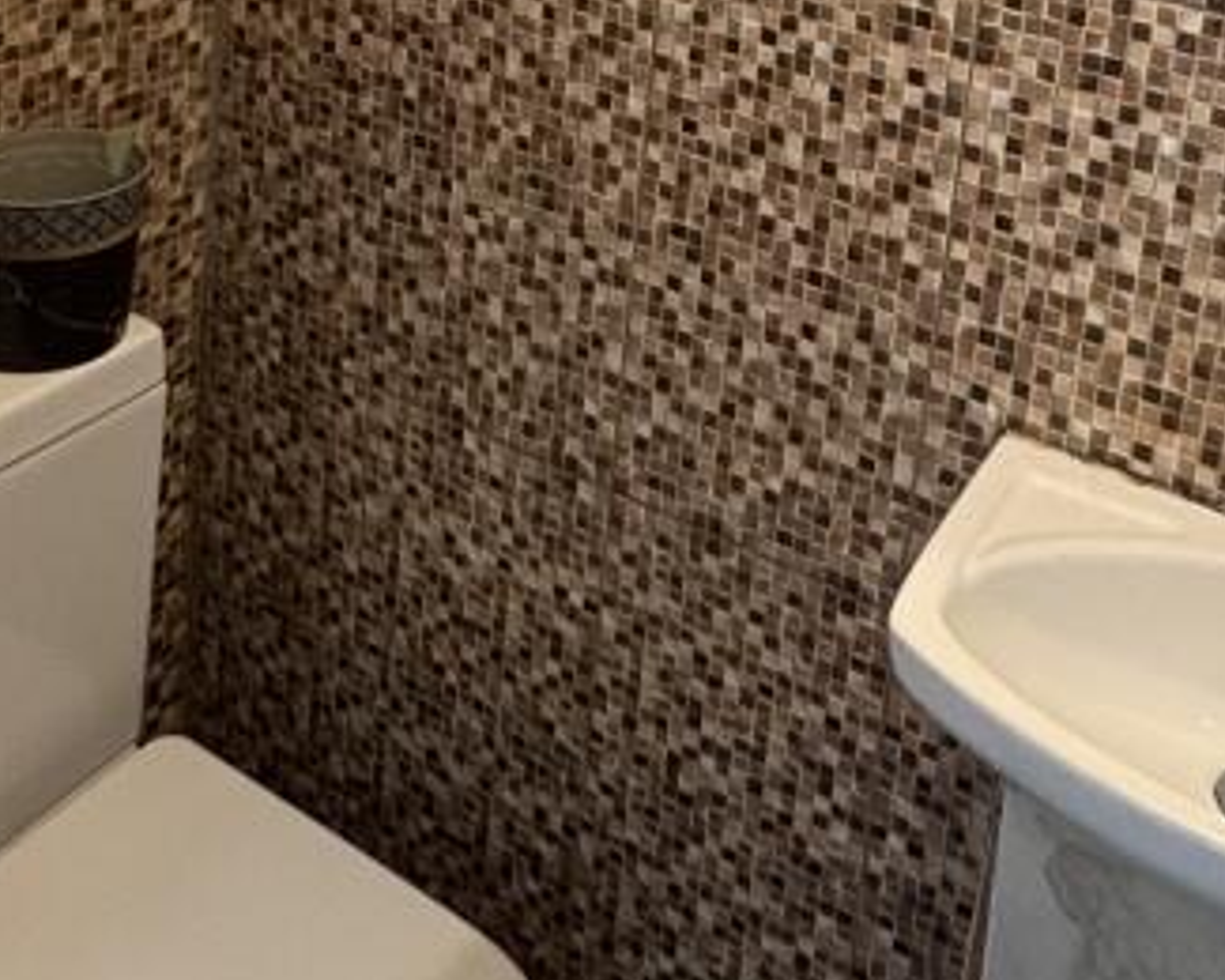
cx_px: 825
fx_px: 1559
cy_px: -200
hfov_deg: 42.3
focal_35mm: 43
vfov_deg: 29.8
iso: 400
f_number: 2.2
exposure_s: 1/50
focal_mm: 2.22
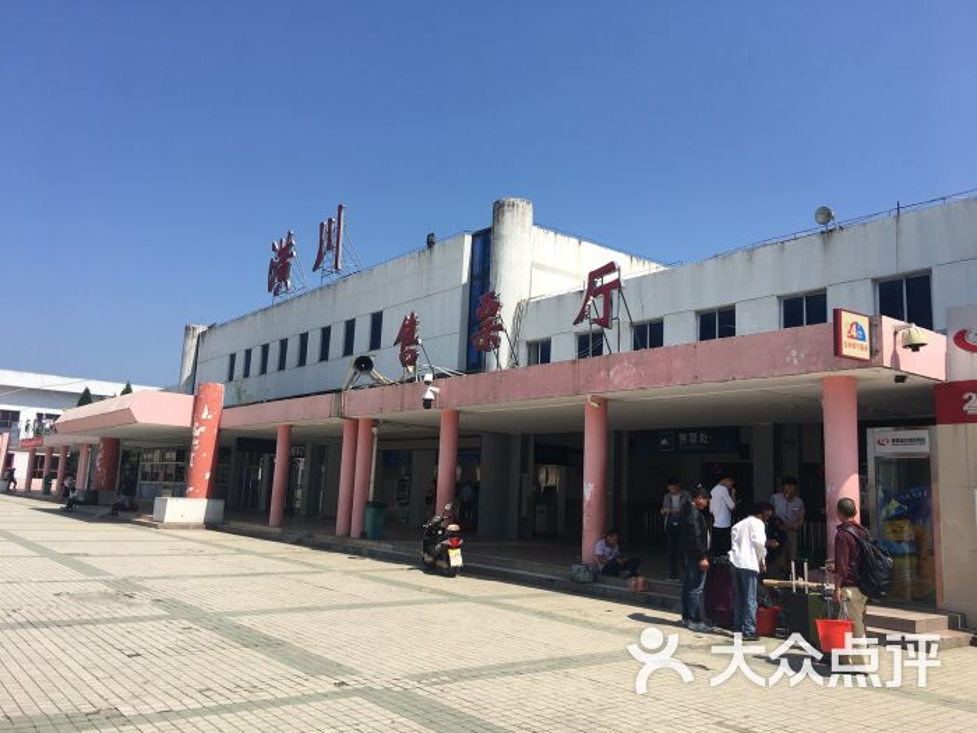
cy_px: 366
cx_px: 488
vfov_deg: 48.2
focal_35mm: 29
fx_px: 818
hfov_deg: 61.7
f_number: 2.2
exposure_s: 1/1876
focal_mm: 4.15
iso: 25
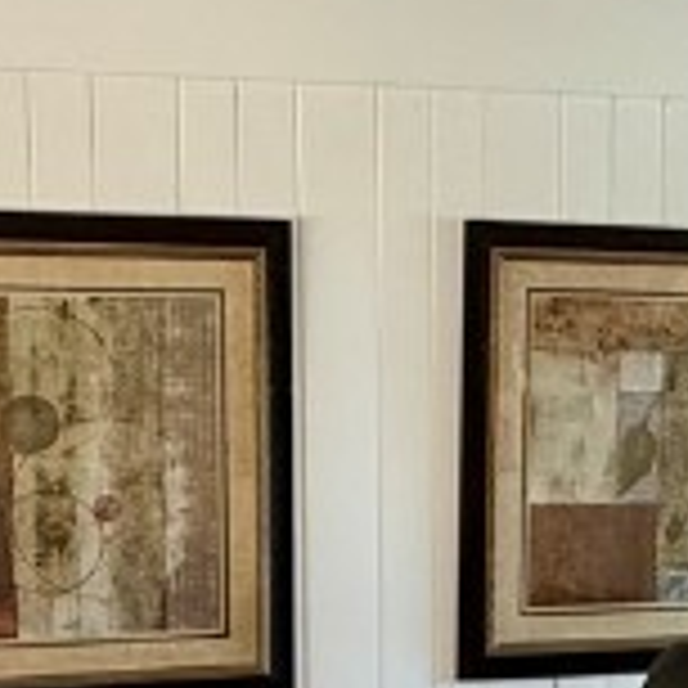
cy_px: 652
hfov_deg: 20.8
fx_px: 1866
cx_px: 468
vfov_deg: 20.4
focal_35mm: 83
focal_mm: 2.22
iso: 250
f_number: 2.2
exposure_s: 1/60
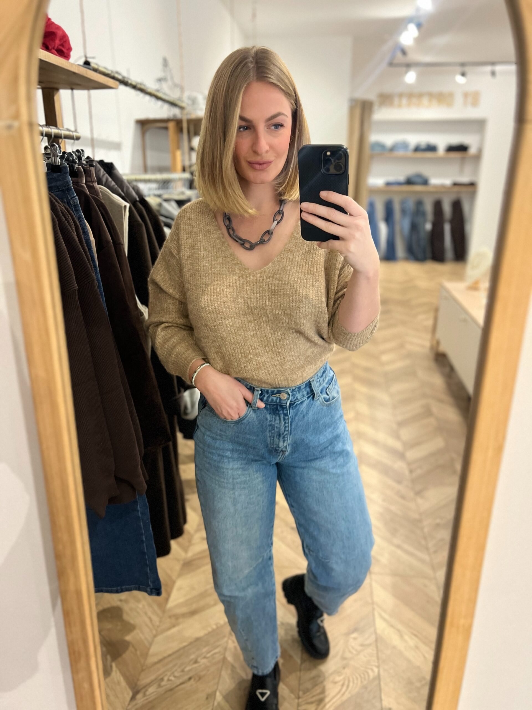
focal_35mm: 26
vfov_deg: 67.3
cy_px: 355
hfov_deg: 53.1
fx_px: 533
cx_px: 266
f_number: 1.5
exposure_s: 1/50
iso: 500
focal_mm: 5.7
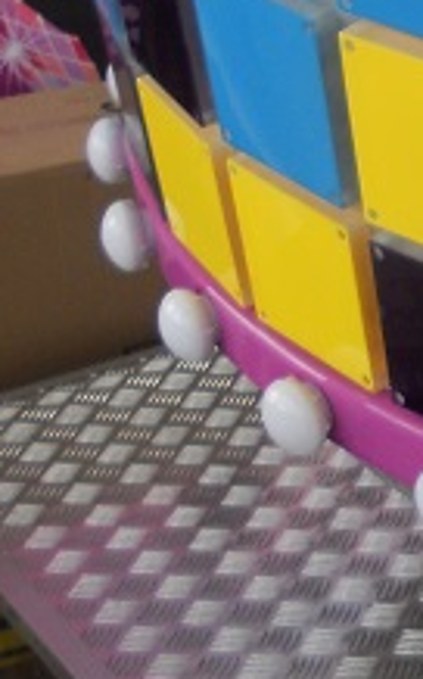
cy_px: 243
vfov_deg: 19.8
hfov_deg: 11.0
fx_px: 1939
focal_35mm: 105
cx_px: 908
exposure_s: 1/100
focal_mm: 4.9
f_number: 3.2
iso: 80
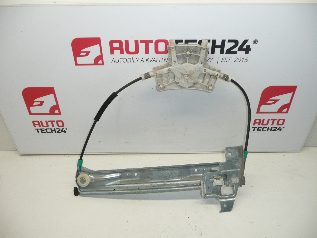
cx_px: 158
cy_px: 119
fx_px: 256
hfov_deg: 63.4
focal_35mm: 28
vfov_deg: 49.7
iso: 100
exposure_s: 1/80
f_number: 3.3
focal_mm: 4.6
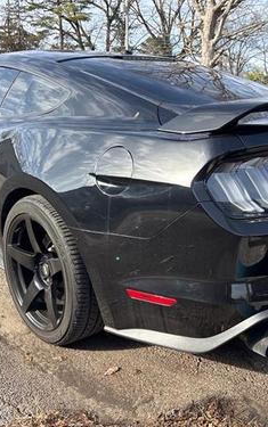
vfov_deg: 52.7
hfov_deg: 34.4
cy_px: 214
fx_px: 432
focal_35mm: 37
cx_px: 154
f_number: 1.6
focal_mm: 5.96
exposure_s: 1/801
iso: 50
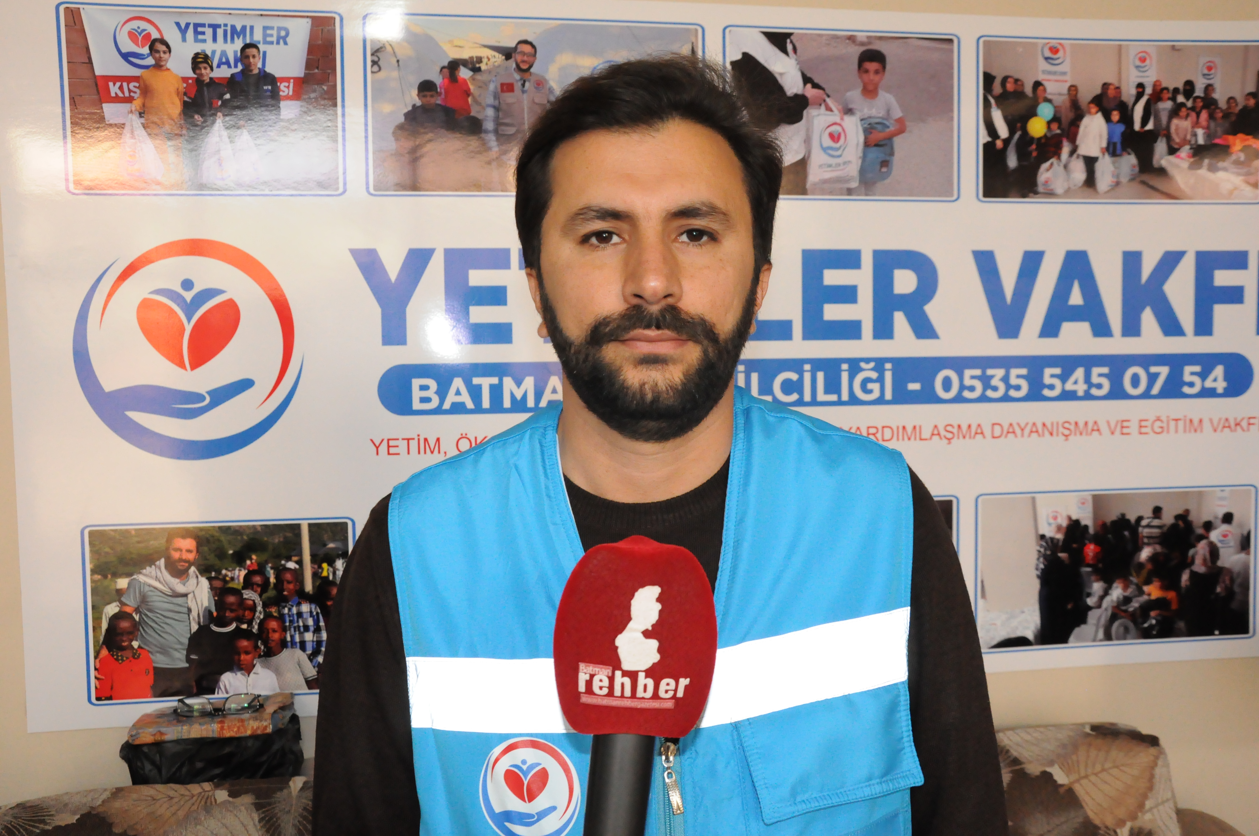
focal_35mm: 33
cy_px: 418
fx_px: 1153
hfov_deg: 57.3
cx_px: 630
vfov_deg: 39.9
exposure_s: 1/200
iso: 3200
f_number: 8
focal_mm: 22
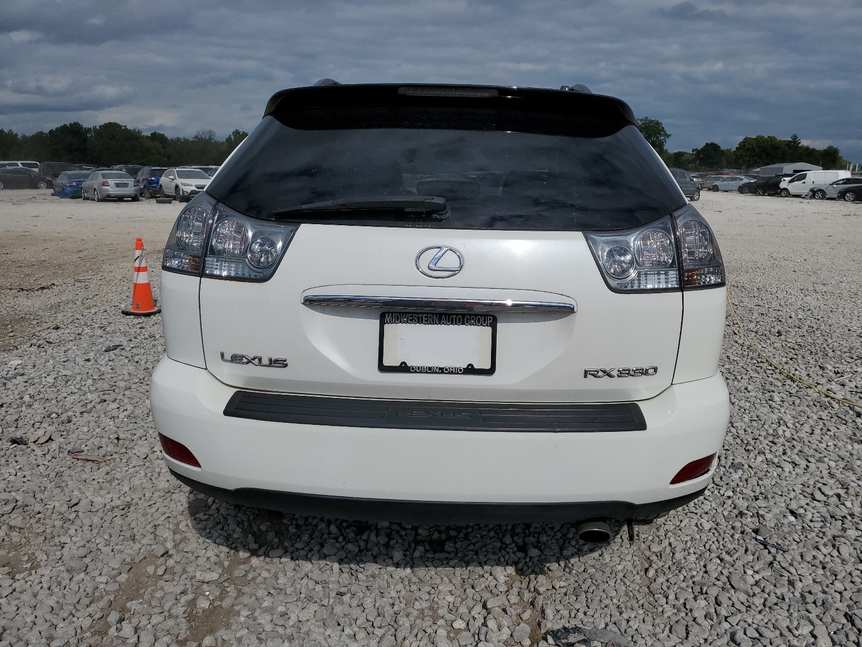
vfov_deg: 53.1
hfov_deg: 67.3
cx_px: 431
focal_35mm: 26
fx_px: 647
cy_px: 324
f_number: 1.5
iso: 51
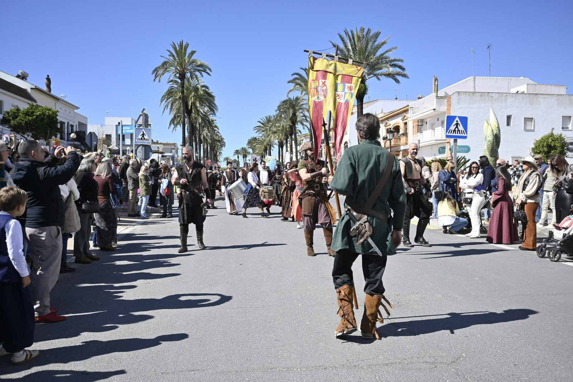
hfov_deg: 59.5
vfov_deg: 41.7
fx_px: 501
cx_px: 286
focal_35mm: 32
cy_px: 191
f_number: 6.3
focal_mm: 21
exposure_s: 1/400
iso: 100
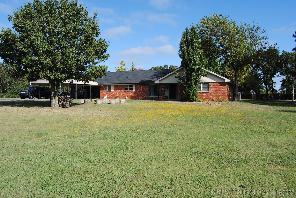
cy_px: 99
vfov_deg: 48.0
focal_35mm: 27
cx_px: 148
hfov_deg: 67.3
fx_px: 222
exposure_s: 1/250
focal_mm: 18
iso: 100
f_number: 8
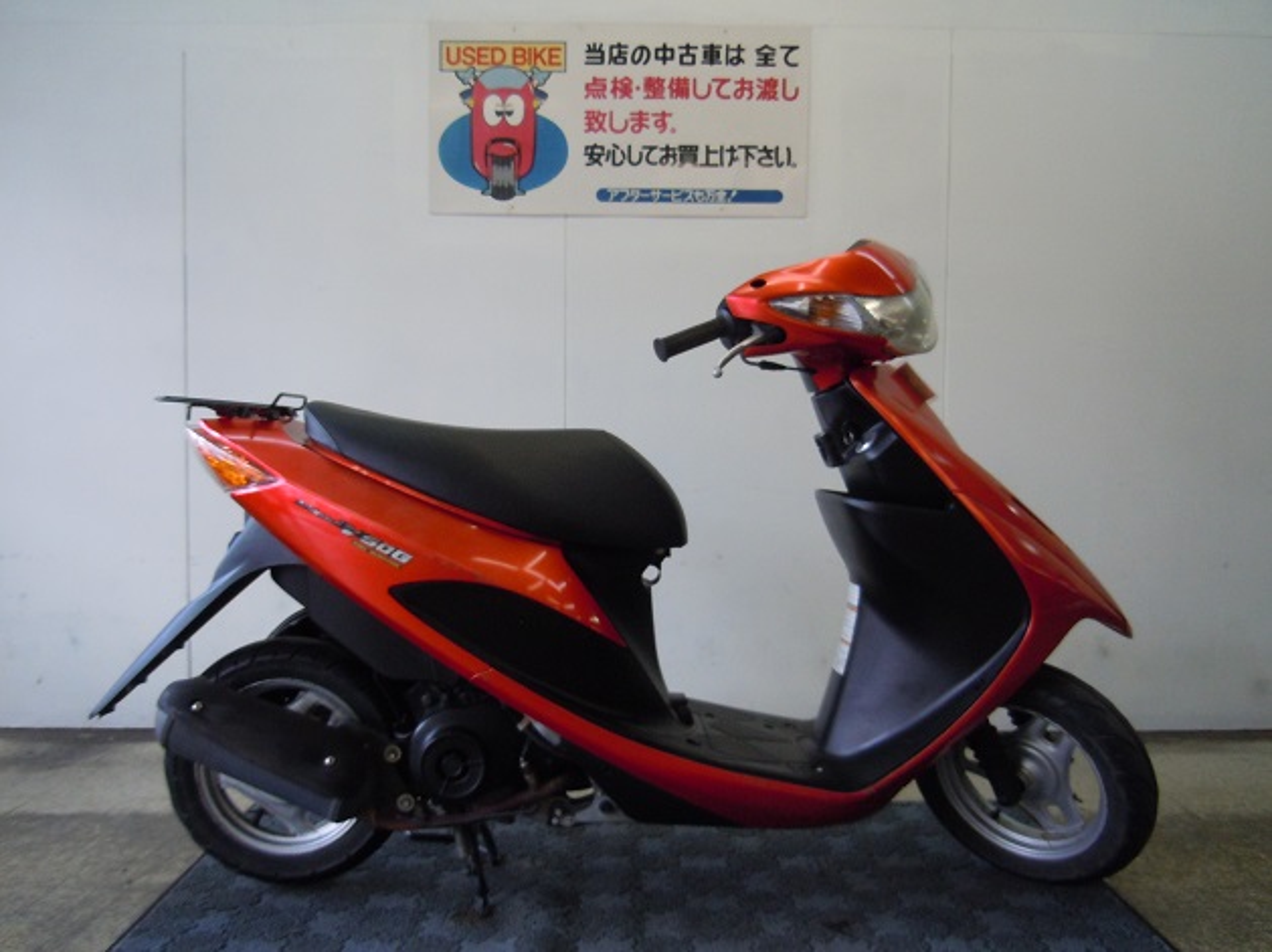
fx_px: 1102
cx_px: 636
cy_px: 476
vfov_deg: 46.8
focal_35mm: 30
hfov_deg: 60.0
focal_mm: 5.4
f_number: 3.5
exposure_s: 1/60
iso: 320
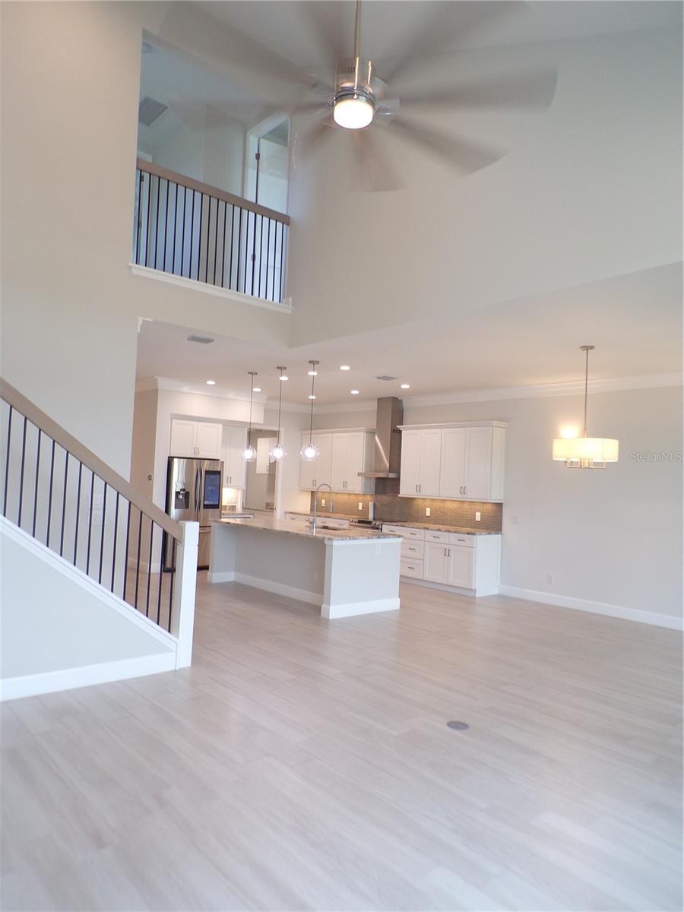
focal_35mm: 24
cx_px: 342
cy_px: 456
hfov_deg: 56.8
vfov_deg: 71.6
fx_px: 632
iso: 125
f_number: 3
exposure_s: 1/34
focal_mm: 4.3
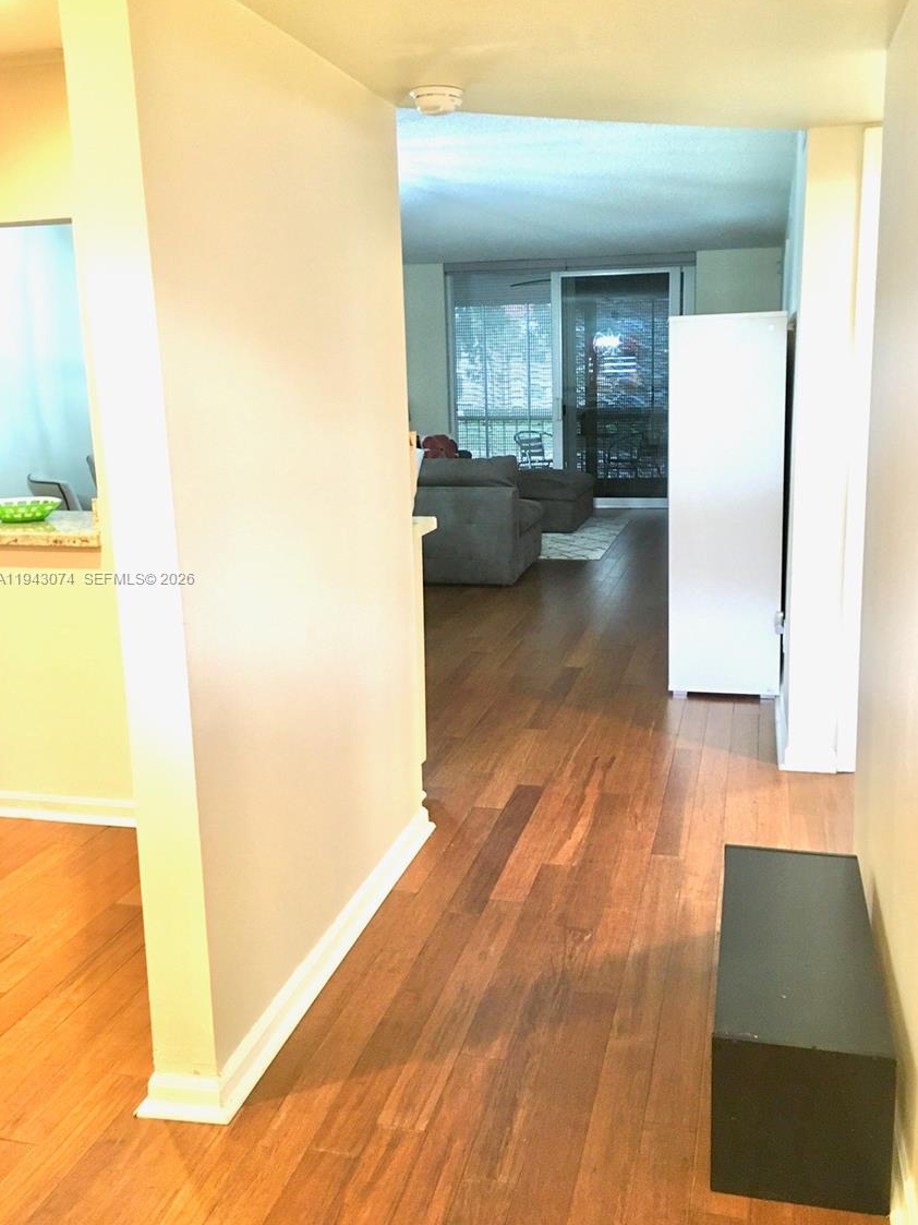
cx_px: 482
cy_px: 579
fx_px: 1096
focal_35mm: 31
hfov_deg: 45.4
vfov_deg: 58.3
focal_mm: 4.15
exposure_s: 1/30
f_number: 2.2
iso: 125
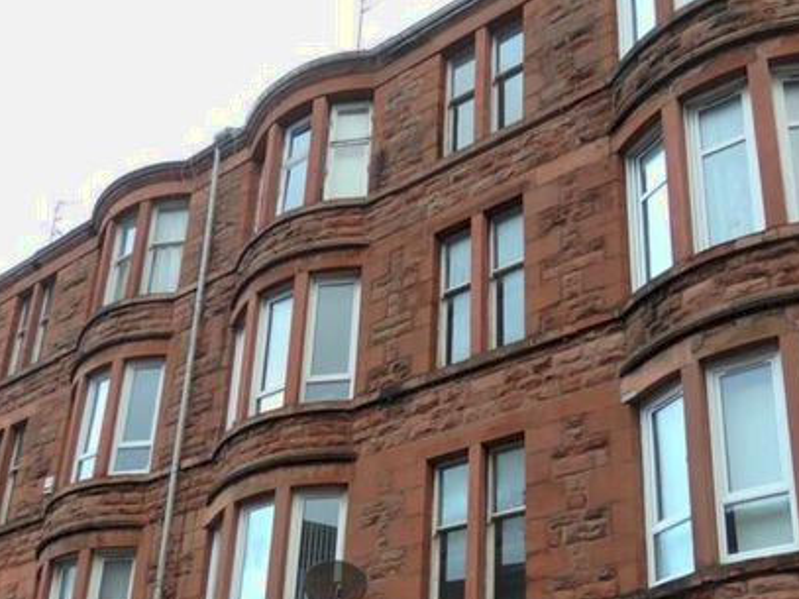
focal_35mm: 43
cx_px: 428
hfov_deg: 43.8
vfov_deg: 32.4
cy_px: 500
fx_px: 992
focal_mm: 4.5
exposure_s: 1/30
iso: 200
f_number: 3
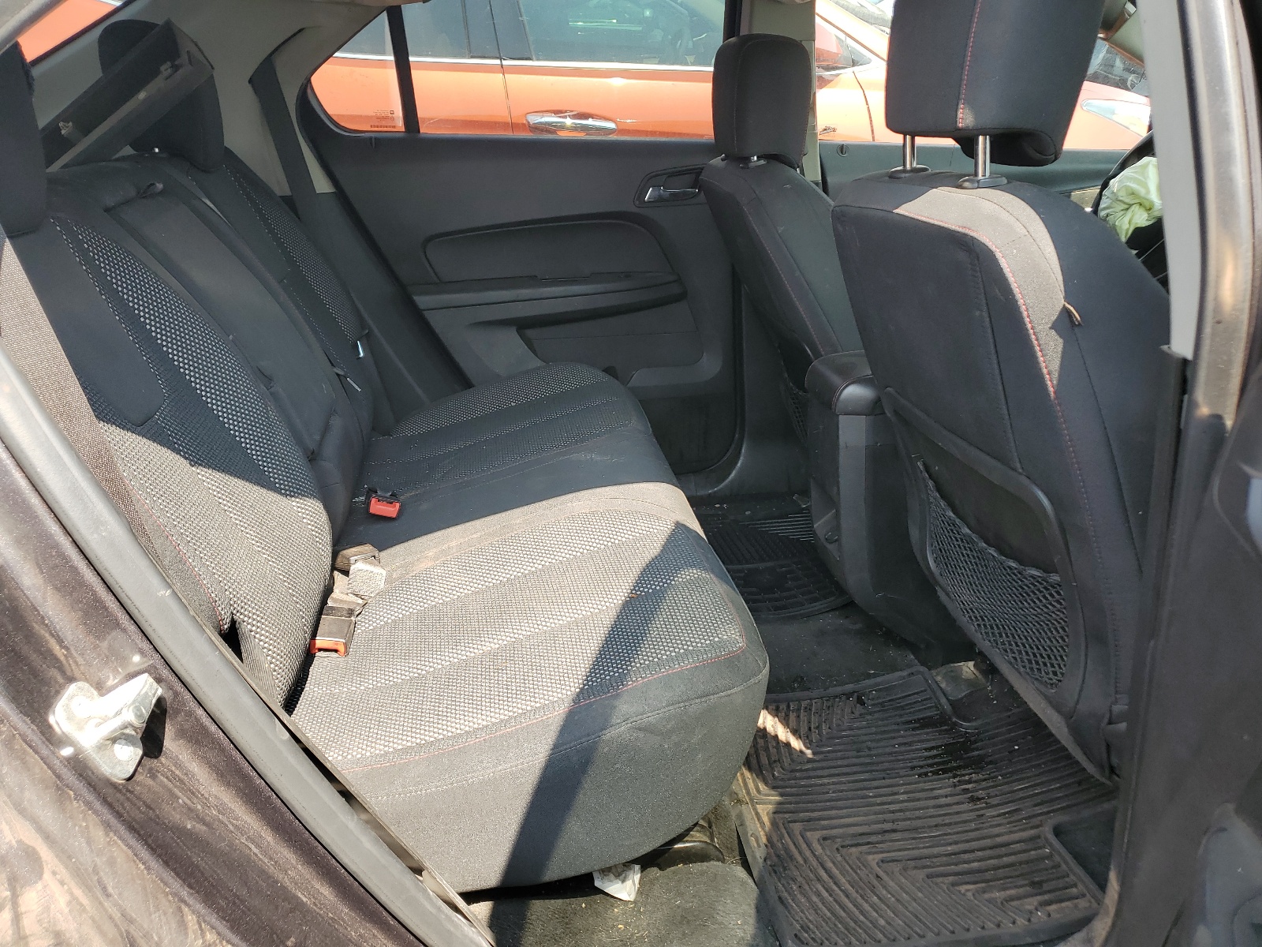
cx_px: 631
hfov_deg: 67.3
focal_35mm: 26
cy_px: 474
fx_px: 948
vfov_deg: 53.1
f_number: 1.5
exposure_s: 1/312
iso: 50
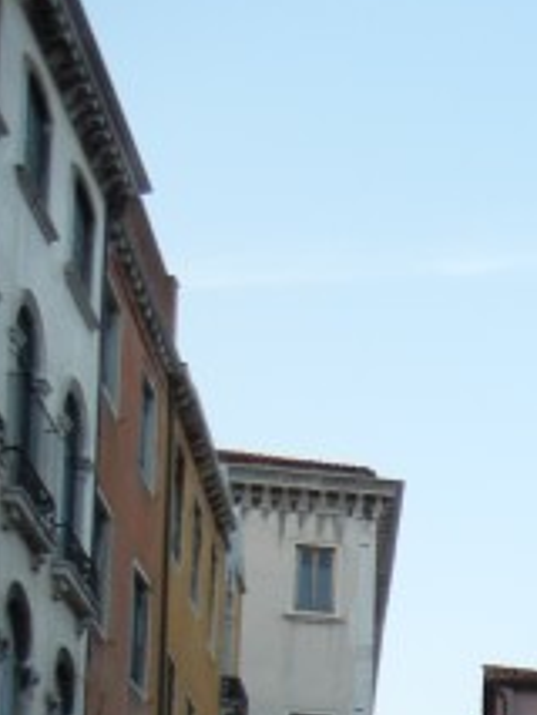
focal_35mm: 108
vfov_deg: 16.3
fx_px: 2232
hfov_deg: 12.9
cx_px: 836
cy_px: 1135
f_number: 3.5
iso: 160
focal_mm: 5.4
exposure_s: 1/90.1
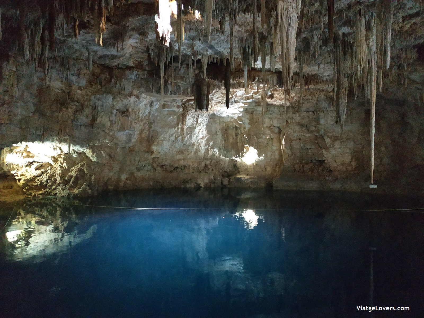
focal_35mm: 24
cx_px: 212
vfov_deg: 56.8
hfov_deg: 71.6
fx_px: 294
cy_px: 159
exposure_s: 1/15
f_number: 1.9
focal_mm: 3.94
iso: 3200
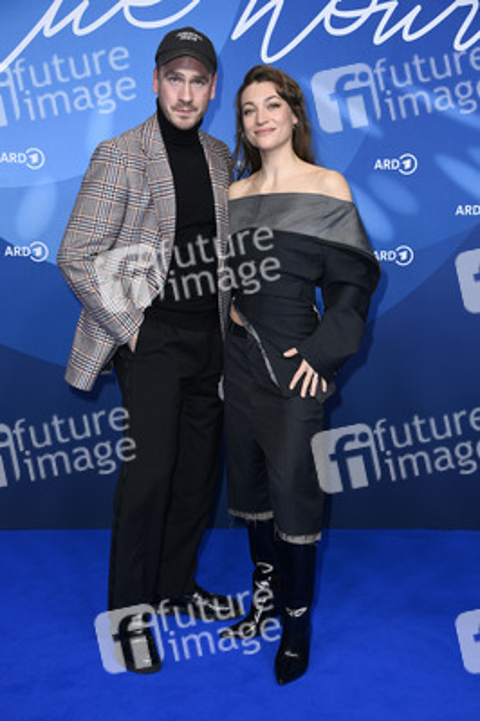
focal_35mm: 56
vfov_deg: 35.7
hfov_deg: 24.2
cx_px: 240
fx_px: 1122
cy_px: 360
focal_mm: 56
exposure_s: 1/250
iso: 1000
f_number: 5.6
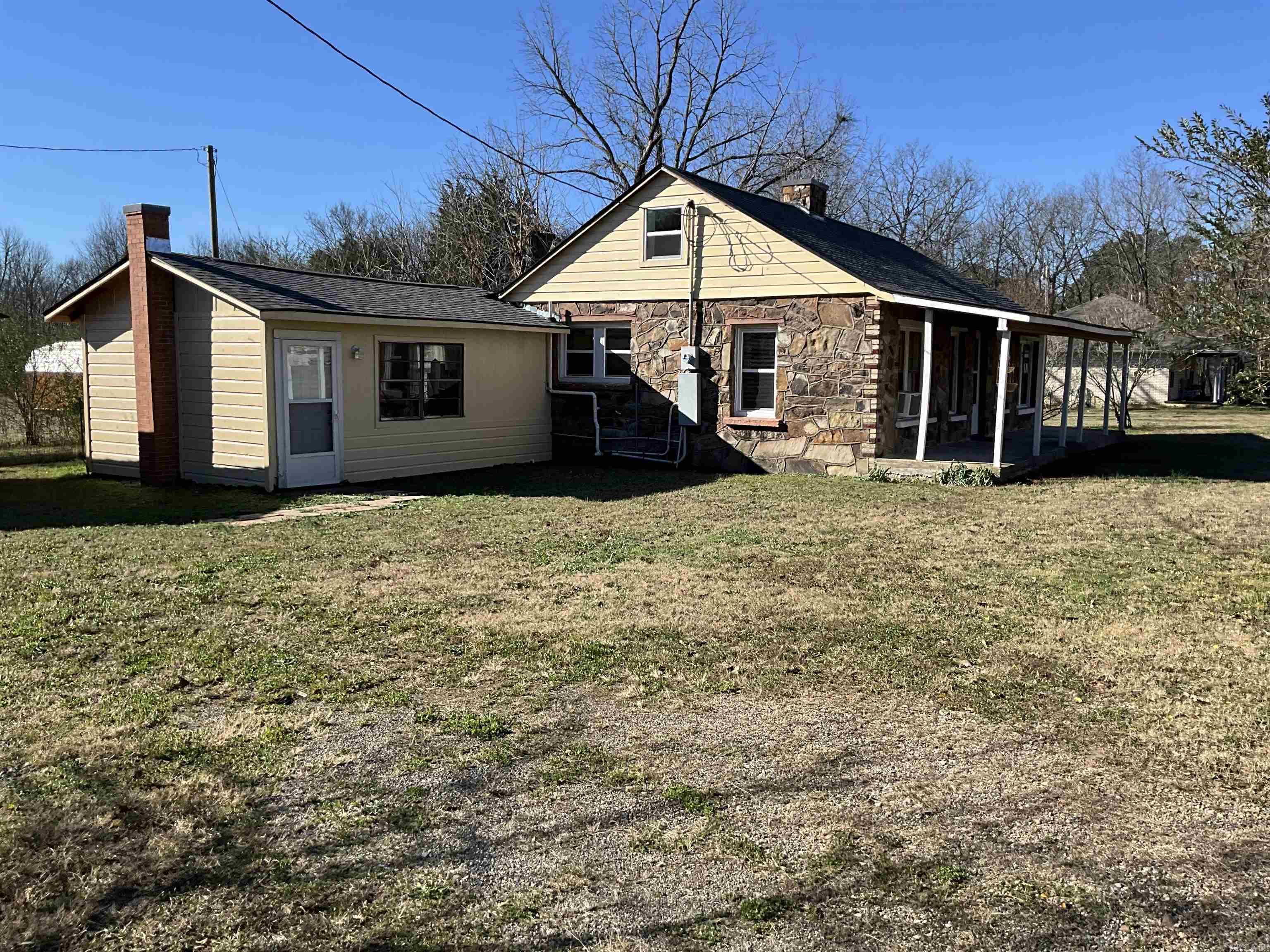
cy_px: 476
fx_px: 1064
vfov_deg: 48.2
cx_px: 635
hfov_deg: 61.7
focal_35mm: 29
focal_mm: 3
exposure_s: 1/1311
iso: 25
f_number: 1.8
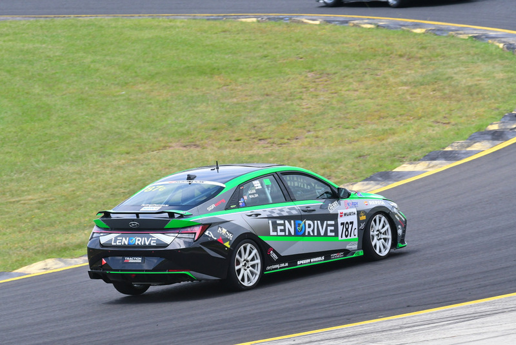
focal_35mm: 465
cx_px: 258
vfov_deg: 3.0
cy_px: 172
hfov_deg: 4.4
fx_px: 6667
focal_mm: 310
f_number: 11
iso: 800
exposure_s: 1/640
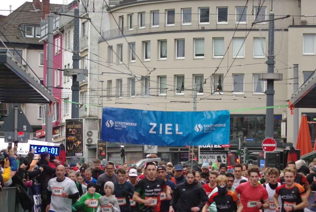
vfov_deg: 8.7
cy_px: 164
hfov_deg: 13.0
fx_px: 1389
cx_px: 186
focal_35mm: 158
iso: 800
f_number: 4
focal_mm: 68
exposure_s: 1/250
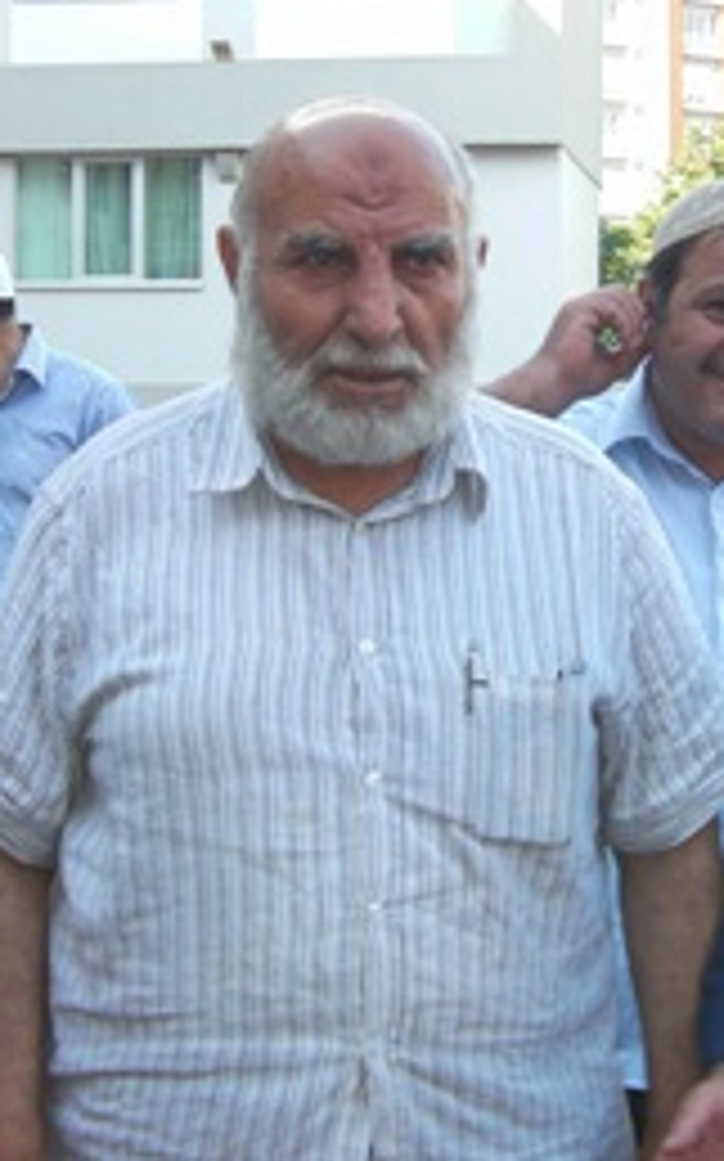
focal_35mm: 75
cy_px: 369
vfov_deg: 27.3
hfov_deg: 17.3
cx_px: 531
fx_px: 2370
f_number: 3.5
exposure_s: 1/50.4
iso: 50
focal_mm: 6.8
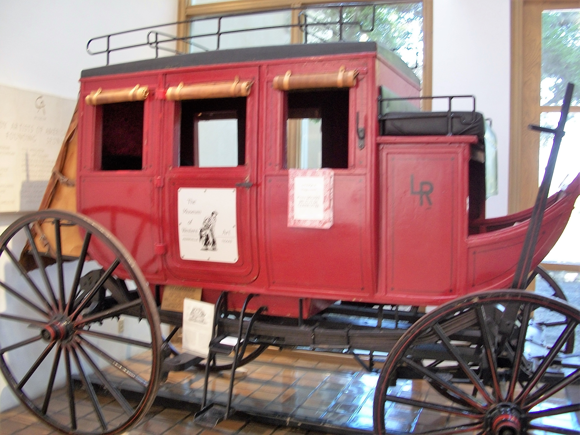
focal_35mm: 35
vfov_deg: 40.7
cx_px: 290
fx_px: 586
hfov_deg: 52.6
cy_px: 218
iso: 160
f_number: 3.1
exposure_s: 1/15
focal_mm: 6.3
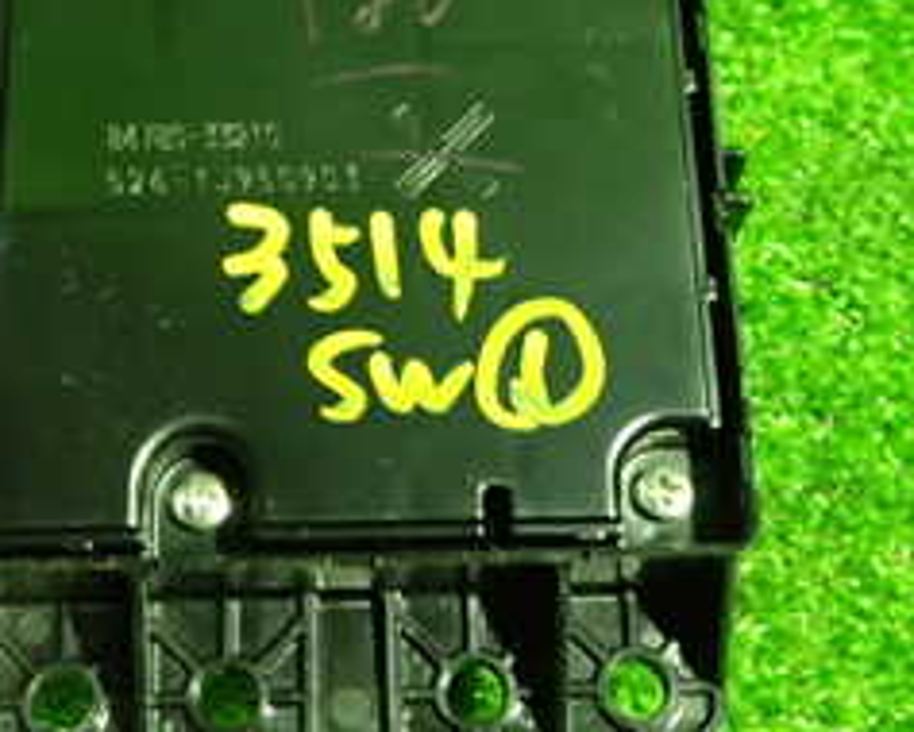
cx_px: 386
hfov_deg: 25.7
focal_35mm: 74
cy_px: 185
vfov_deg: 20.6
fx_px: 2003
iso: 800
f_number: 2.3
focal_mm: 5.4
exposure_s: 1/30
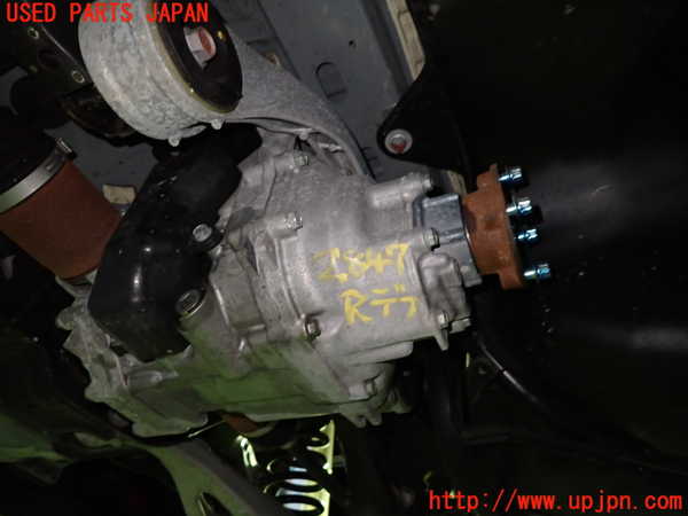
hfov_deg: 69.4
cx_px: 344
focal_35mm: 25
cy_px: 258
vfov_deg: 54.9
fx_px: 497
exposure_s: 1/30
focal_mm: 4.5
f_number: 2
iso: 500
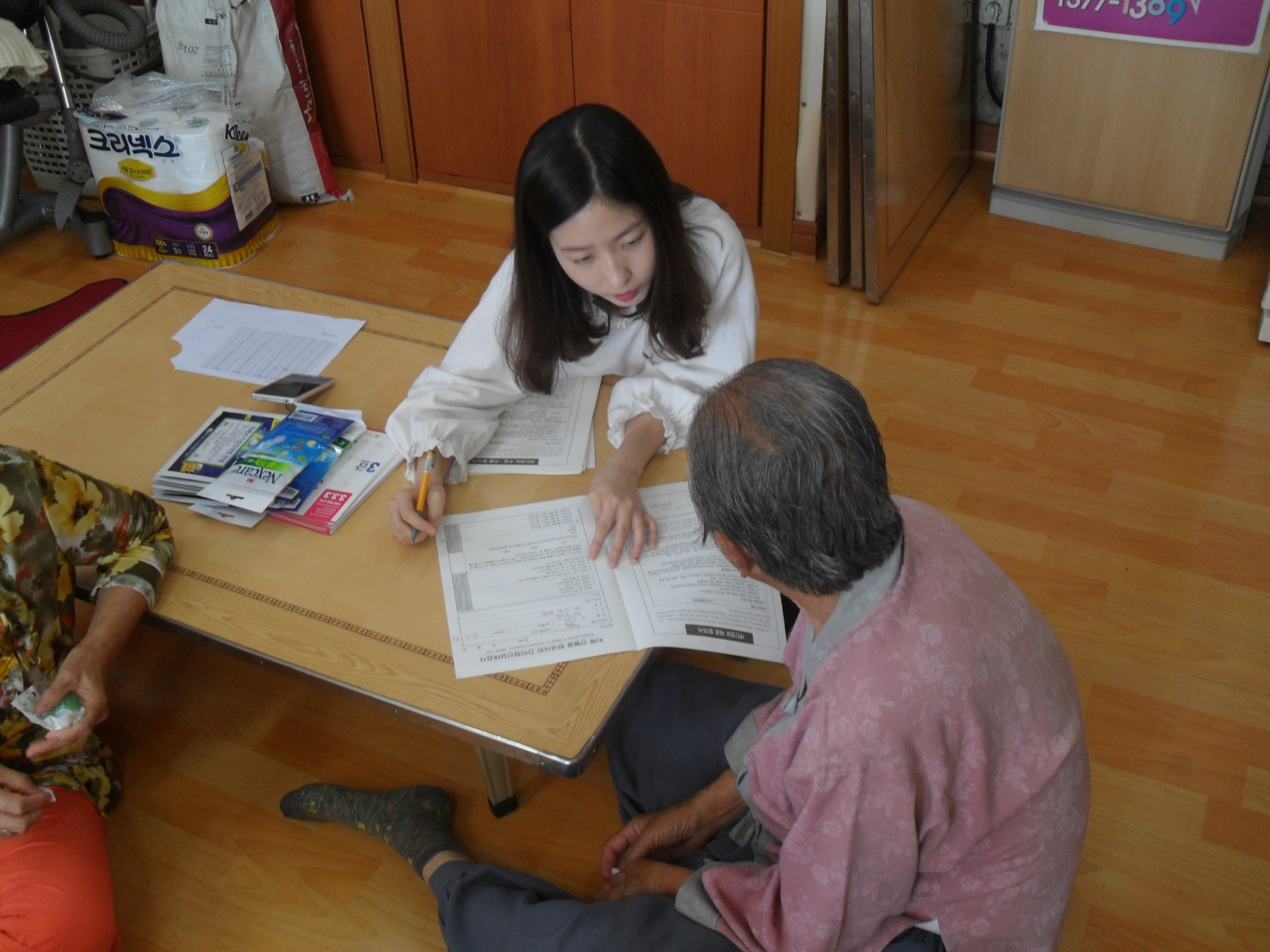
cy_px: 476
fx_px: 1284
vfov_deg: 40.7
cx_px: 635
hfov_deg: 52.6
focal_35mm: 35
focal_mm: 6.2
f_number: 2.8
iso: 120
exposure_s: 1/45
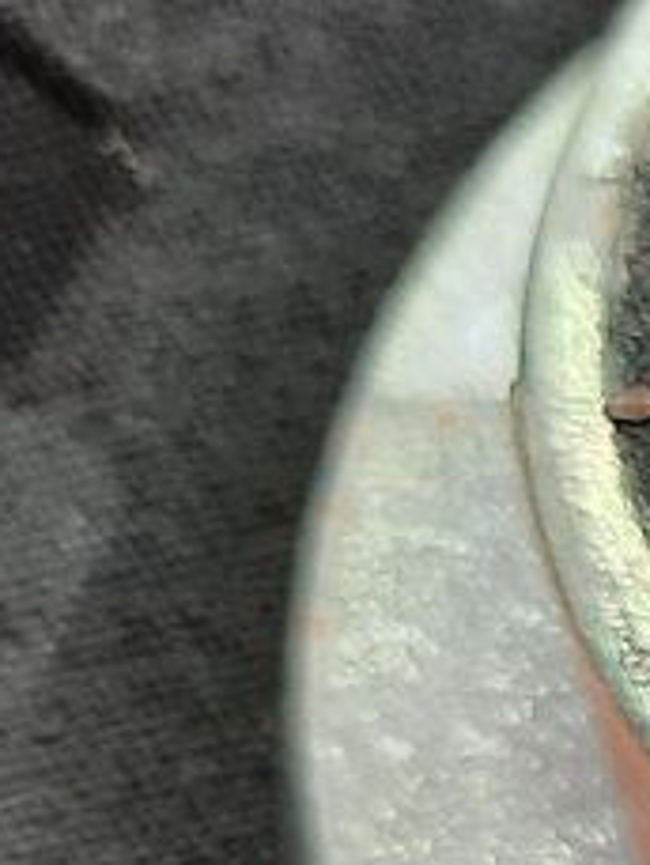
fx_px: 3277
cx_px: 1735
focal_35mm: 131
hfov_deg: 9.6
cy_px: 1148
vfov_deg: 14.4
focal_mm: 4.6
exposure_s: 1/50
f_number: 2
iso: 64
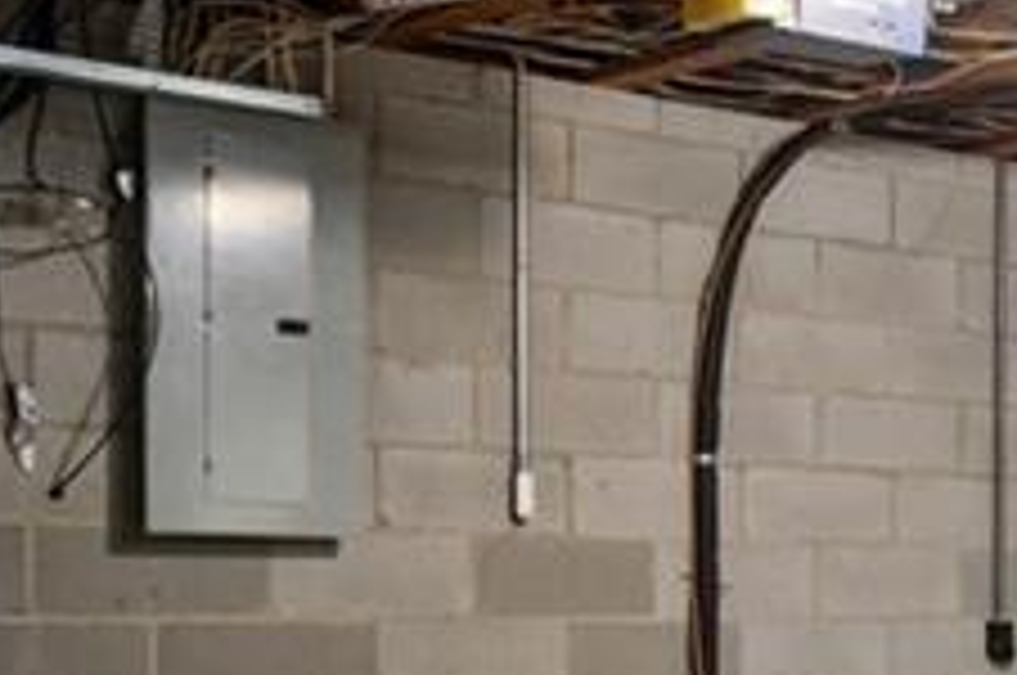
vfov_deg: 17.3
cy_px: 655
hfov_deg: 16.5
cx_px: 2246
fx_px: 2172
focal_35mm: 77
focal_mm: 17
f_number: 8
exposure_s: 1/3
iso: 320
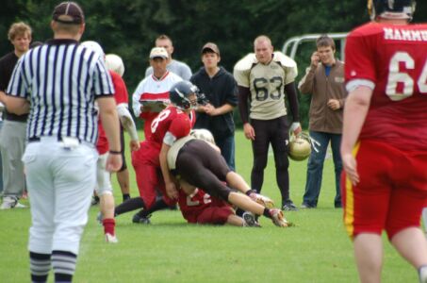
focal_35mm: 450
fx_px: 5326
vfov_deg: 3.0
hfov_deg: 4.6
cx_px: 214
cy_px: 142
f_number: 5.6
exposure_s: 1/640
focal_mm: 300
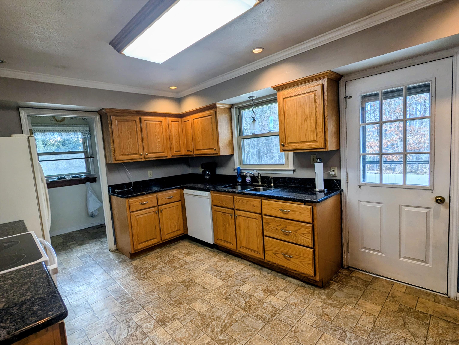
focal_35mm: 16
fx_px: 212
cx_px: 230
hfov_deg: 94.4
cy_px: 172
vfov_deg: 78.2
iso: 66
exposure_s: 1/120
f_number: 2.2
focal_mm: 2.35
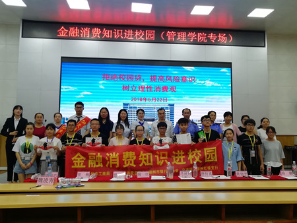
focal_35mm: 30
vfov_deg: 46.8
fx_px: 258
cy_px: 105
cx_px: 148
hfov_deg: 59.9
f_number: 1.8
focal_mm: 3.83
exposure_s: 1/50
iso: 160
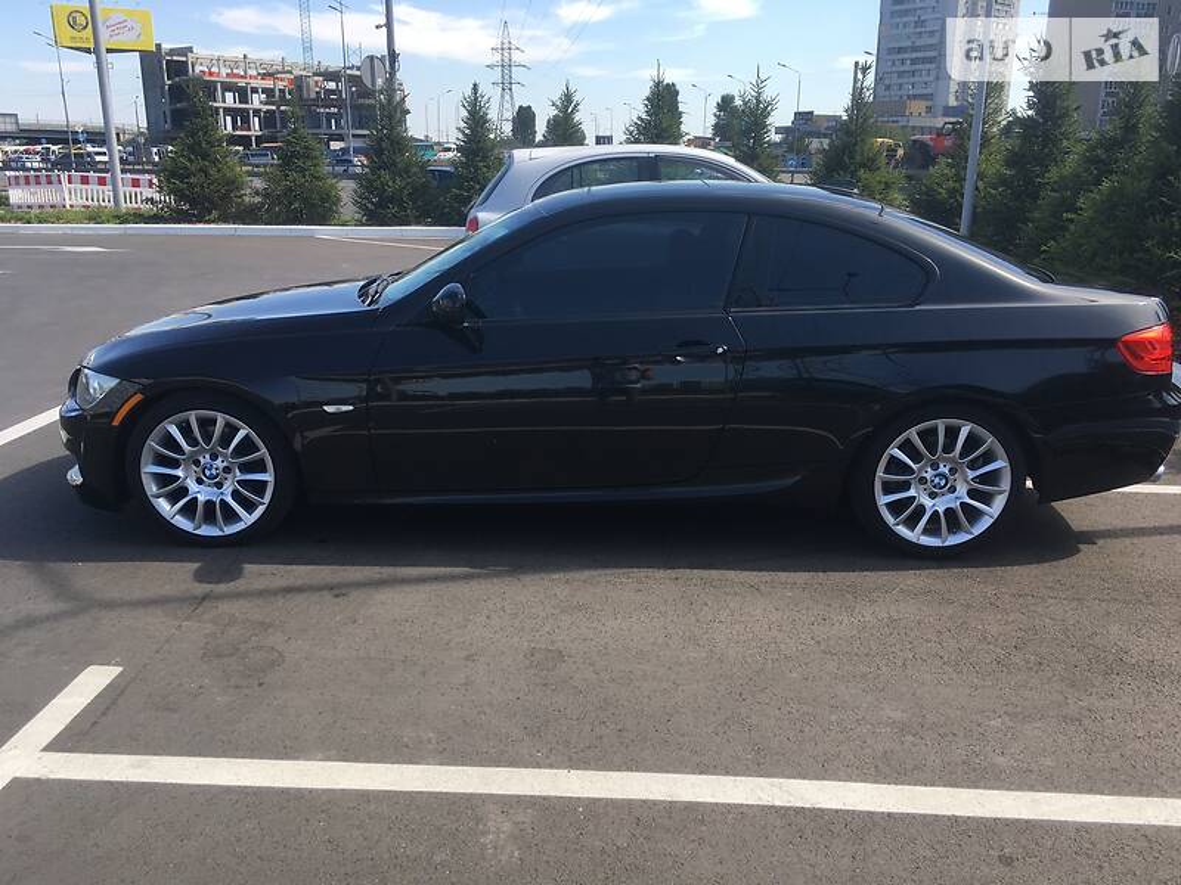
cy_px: 442
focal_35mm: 29
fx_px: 989
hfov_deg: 61.7
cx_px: 590
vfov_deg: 48.2
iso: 25
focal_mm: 4.2
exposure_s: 1/620
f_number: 2.2
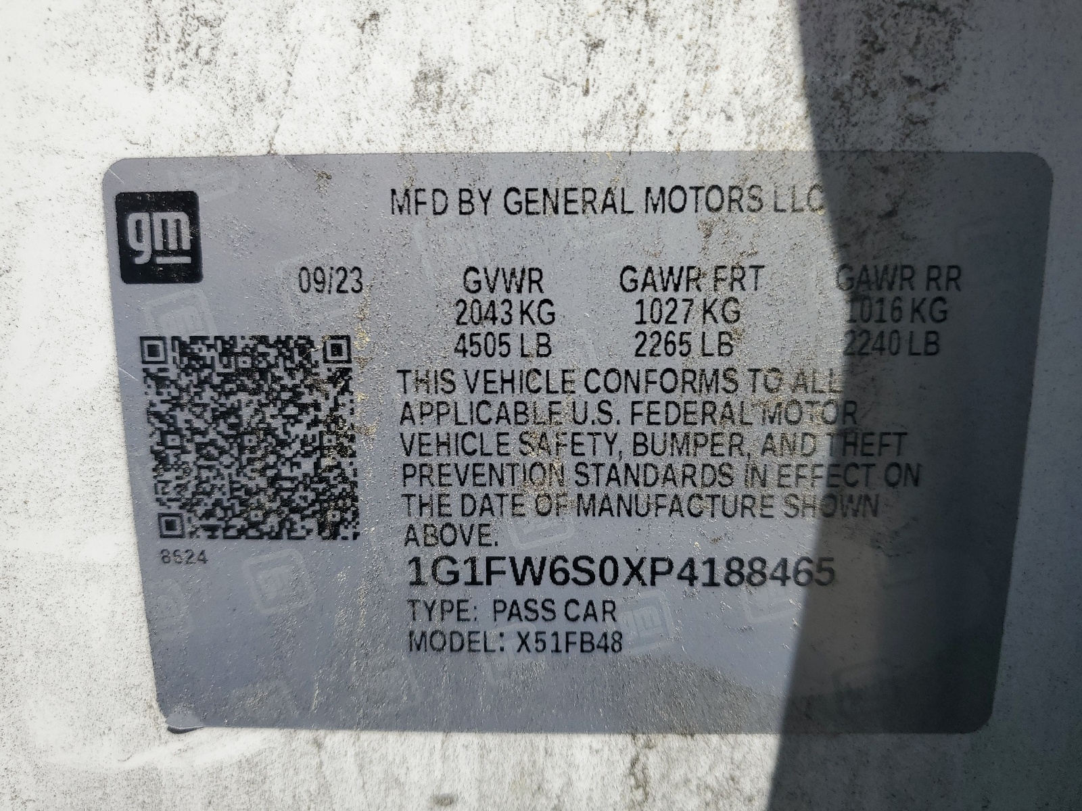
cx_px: 541
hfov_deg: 67.3
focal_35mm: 26
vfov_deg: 53.1
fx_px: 813
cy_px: 406
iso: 50
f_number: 1.5
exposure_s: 1/3333
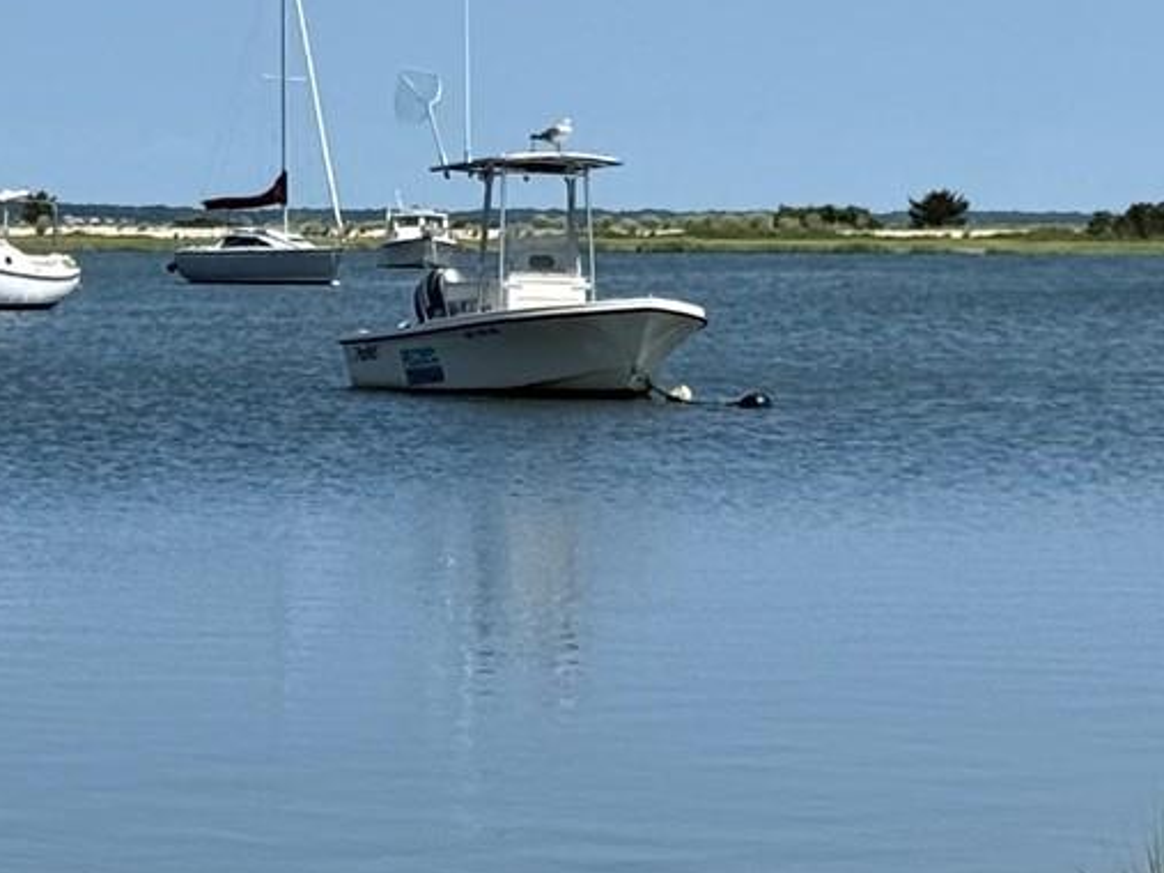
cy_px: 202
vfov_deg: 7.6
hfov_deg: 10.2
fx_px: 6522
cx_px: 358
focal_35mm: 194
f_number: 1.78
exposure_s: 1/7143
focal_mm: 6.76
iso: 64
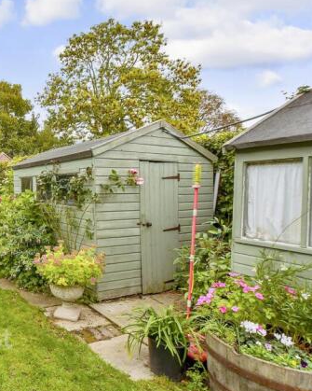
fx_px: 254
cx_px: 9
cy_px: 198
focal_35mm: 22
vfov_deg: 75.1
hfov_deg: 52.0
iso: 400
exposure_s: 1/400
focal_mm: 10
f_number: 8
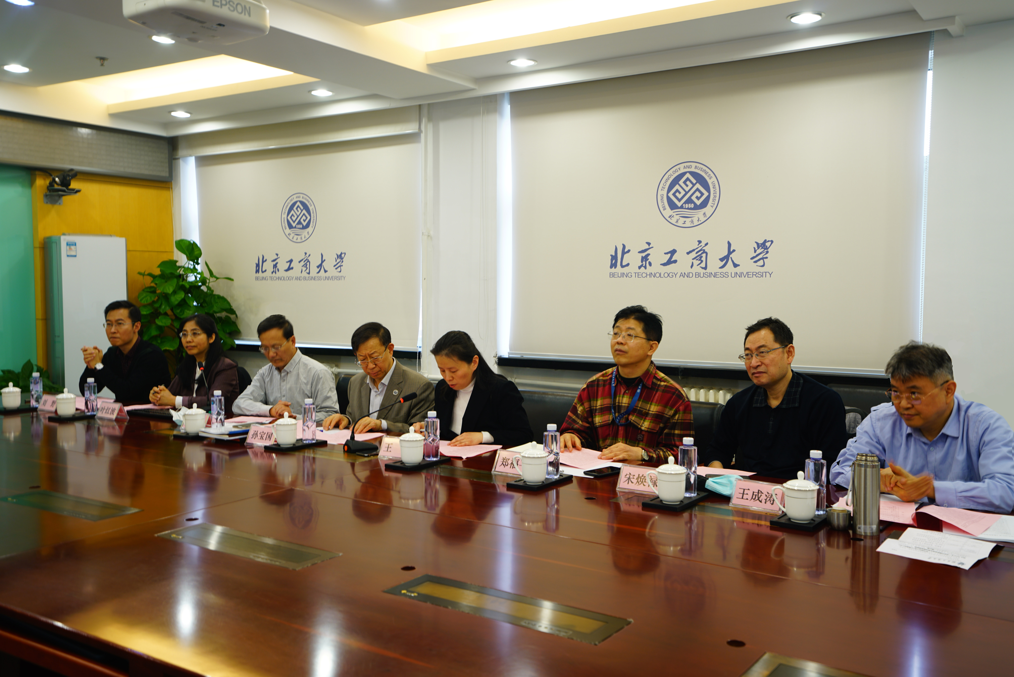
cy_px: 338
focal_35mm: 34
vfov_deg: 38.9
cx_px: 507
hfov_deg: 55.8
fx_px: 958
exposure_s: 1/8
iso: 100
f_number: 4.5
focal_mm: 34
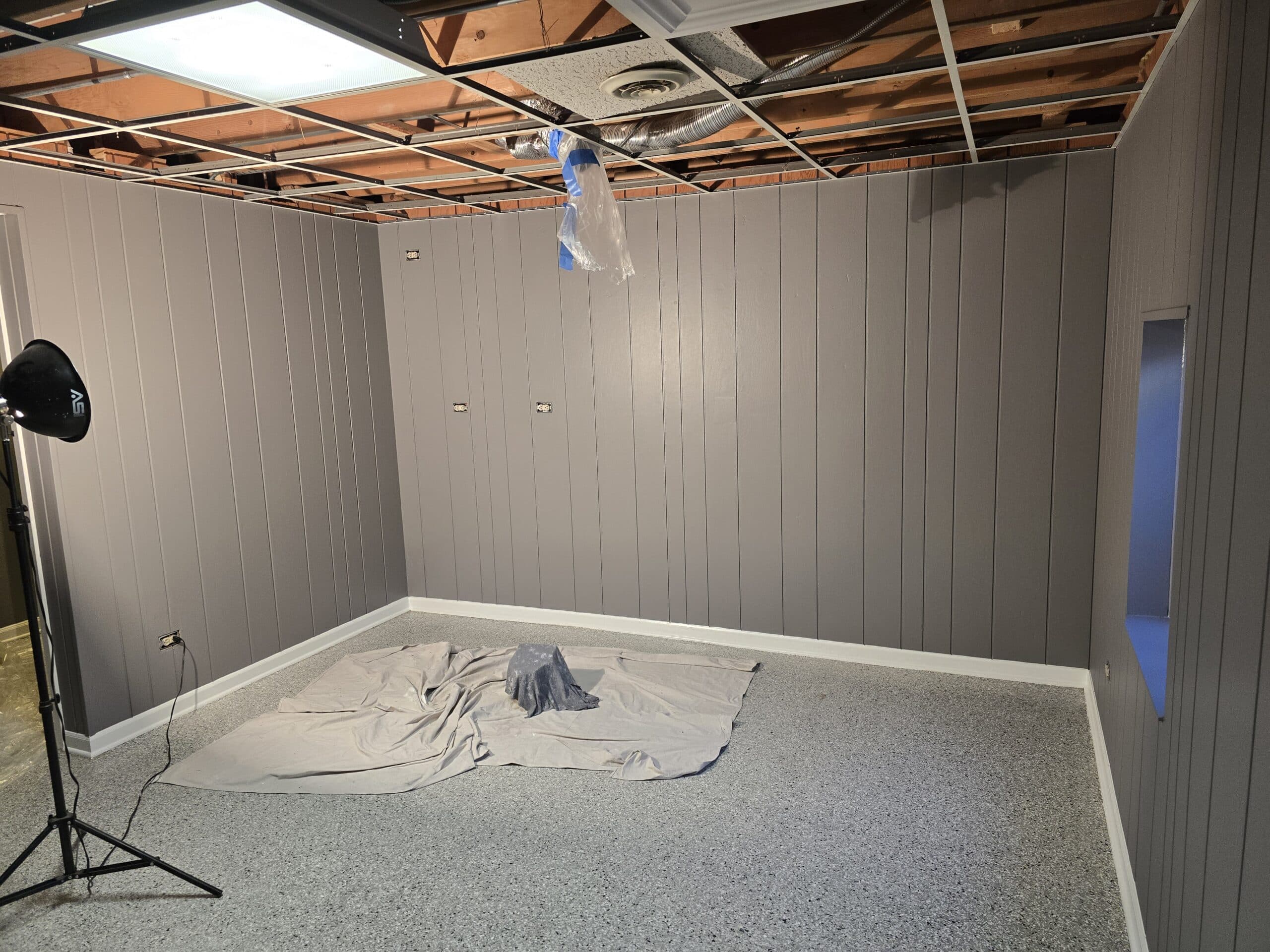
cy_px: 476
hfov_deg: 73.9
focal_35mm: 23
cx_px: 635
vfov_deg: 58.9
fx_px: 844
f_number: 1.7
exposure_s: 1/120
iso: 250
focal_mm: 6.3
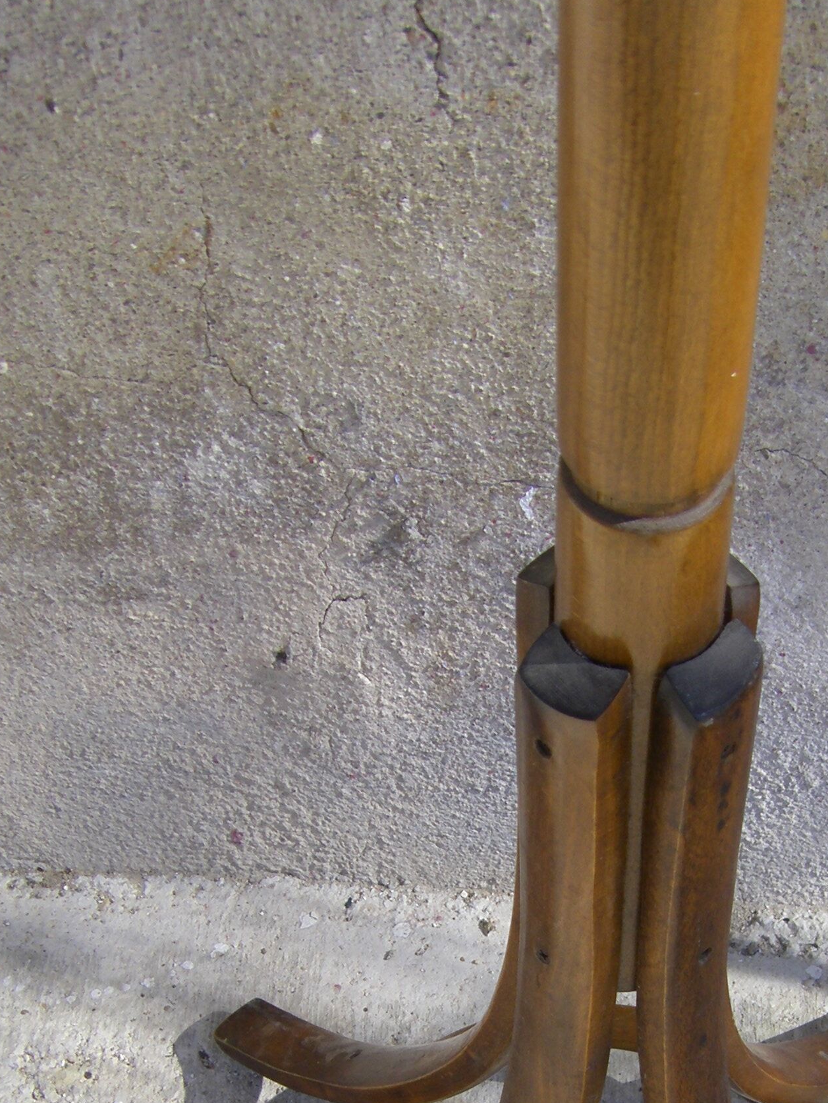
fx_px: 2360
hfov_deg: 19.8
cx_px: 546
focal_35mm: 74
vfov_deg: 25.3
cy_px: 1046
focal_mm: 6.3
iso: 64
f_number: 3.5
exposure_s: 1/320
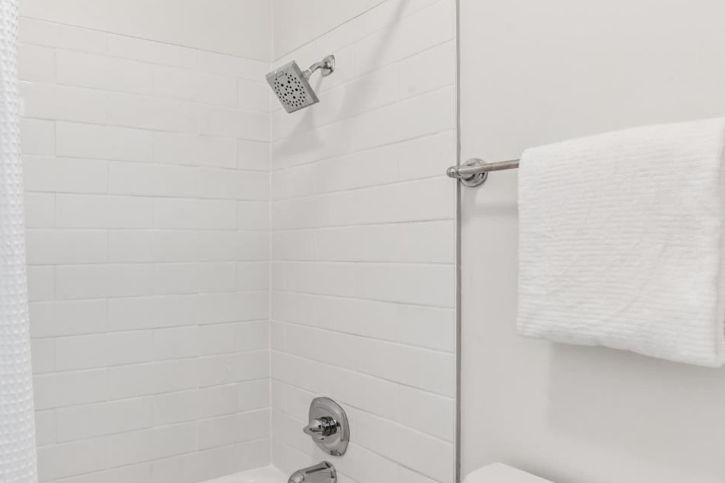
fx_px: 503
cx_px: 177
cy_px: 248
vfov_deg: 51.3
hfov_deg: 66.8
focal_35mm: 25
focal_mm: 16
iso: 200
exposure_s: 1/4
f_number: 11
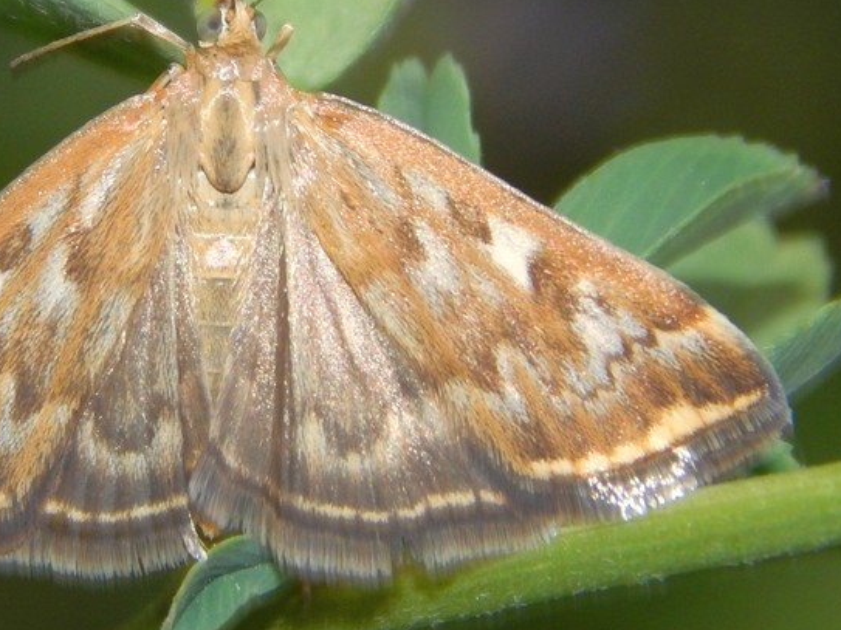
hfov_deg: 6.4
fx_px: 7481
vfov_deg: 4.8
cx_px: 265
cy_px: 232
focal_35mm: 308
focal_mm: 37.1
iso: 180
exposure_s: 1/30
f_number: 10.9
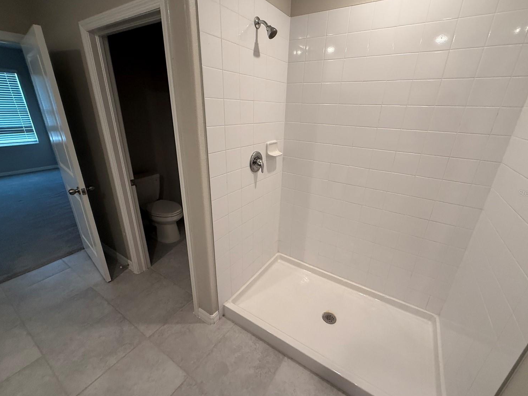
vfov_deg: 81.7
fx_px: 229
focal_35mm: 15
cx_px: 269
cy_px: 193
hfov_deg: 98.2
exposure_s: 1/120
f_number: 2.2
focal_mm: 2.22
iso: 250
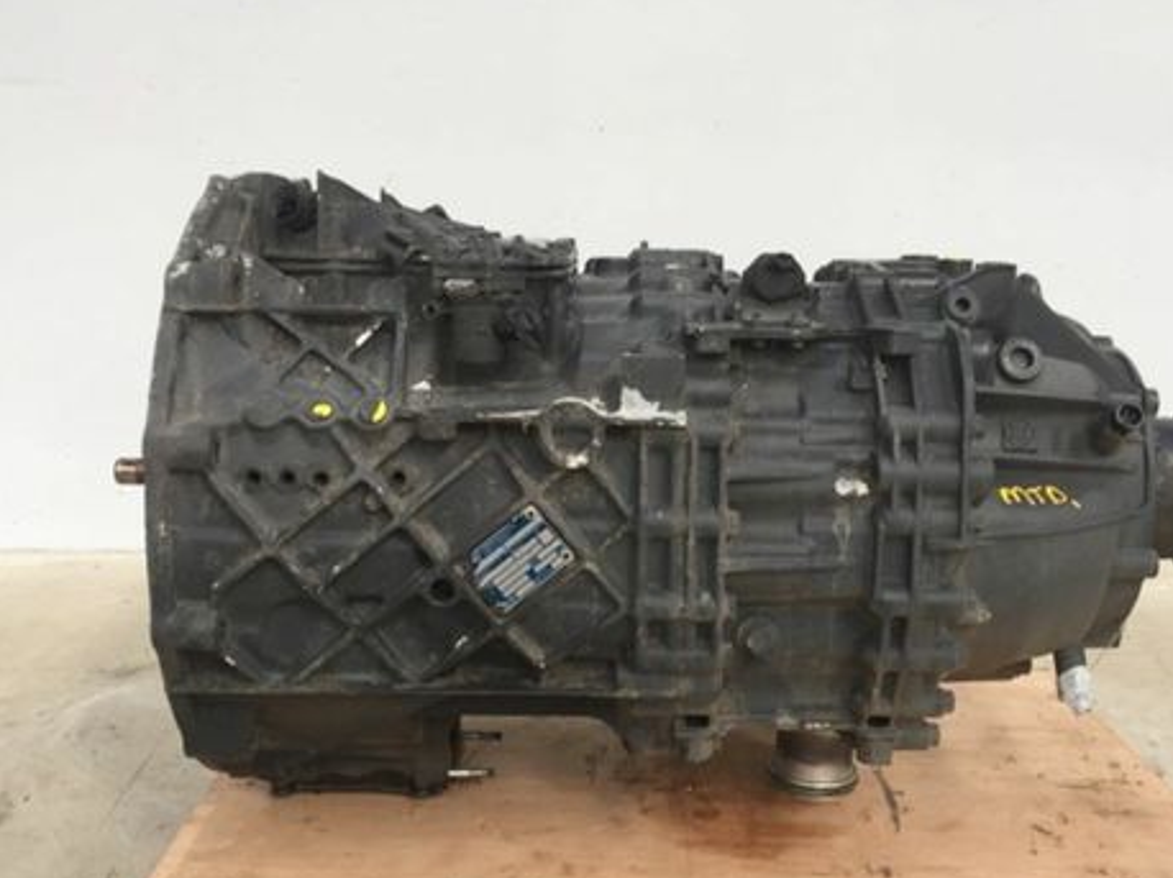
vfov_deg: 37.7
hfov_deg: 48.9
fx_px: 1287
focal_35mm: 38
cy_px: 466
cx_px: 638
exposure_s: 1/100
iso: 50
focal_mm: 4.15
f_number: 2.2
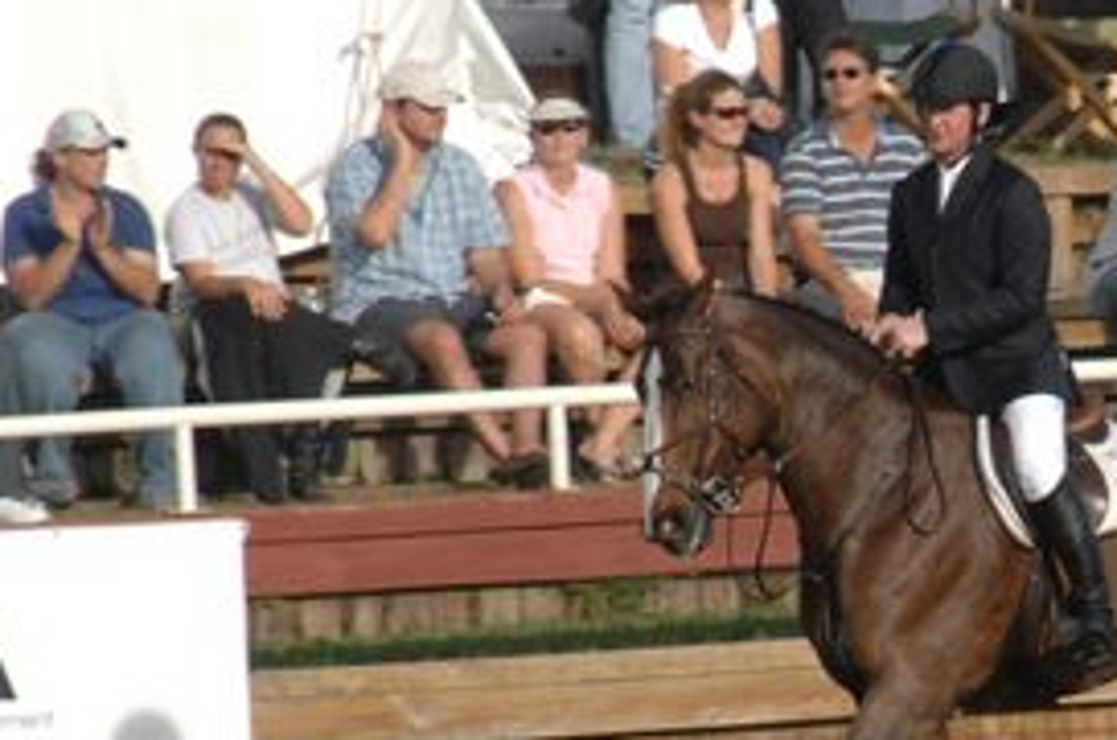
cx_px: 1105
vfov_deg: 1.9
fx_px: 21885
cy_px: 462
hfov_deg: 2.9
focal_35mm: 707
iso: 400
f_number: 12
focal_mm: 200
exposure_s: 1/400
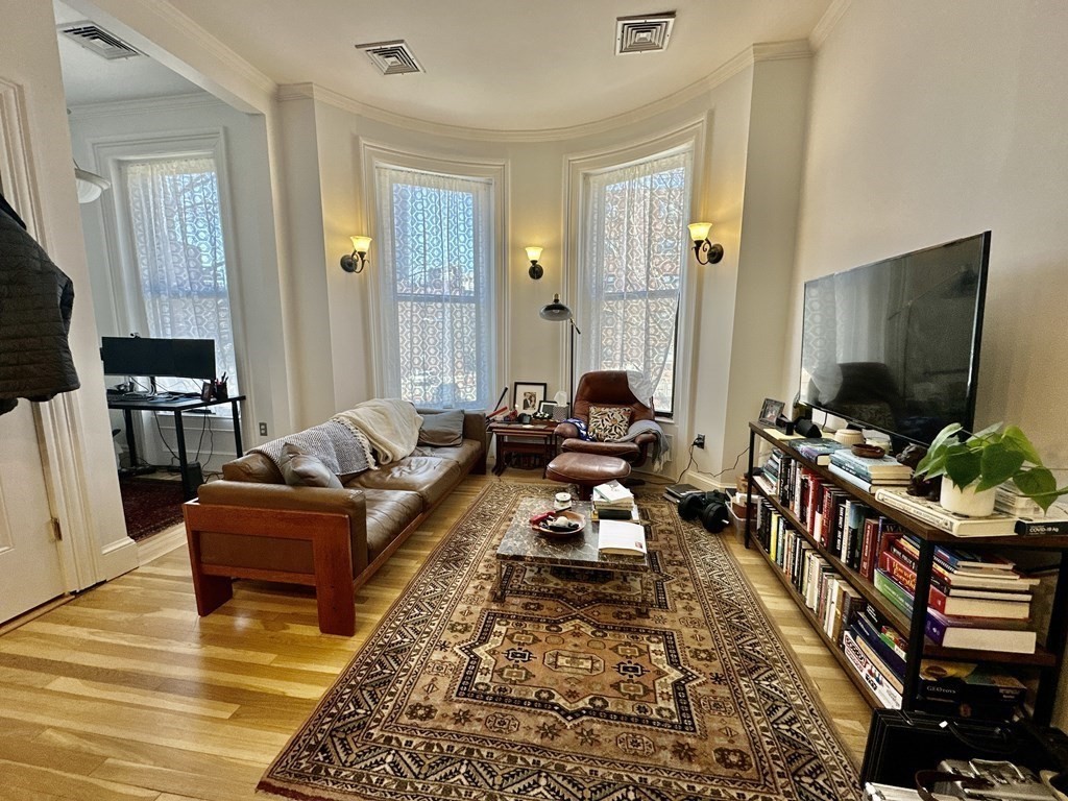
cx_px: 534
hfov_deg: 102.1
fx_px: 432
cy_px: 400
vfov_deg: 85.7
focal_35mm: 14
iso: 64
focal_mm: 2.22
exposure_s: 1/120
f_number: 2.2
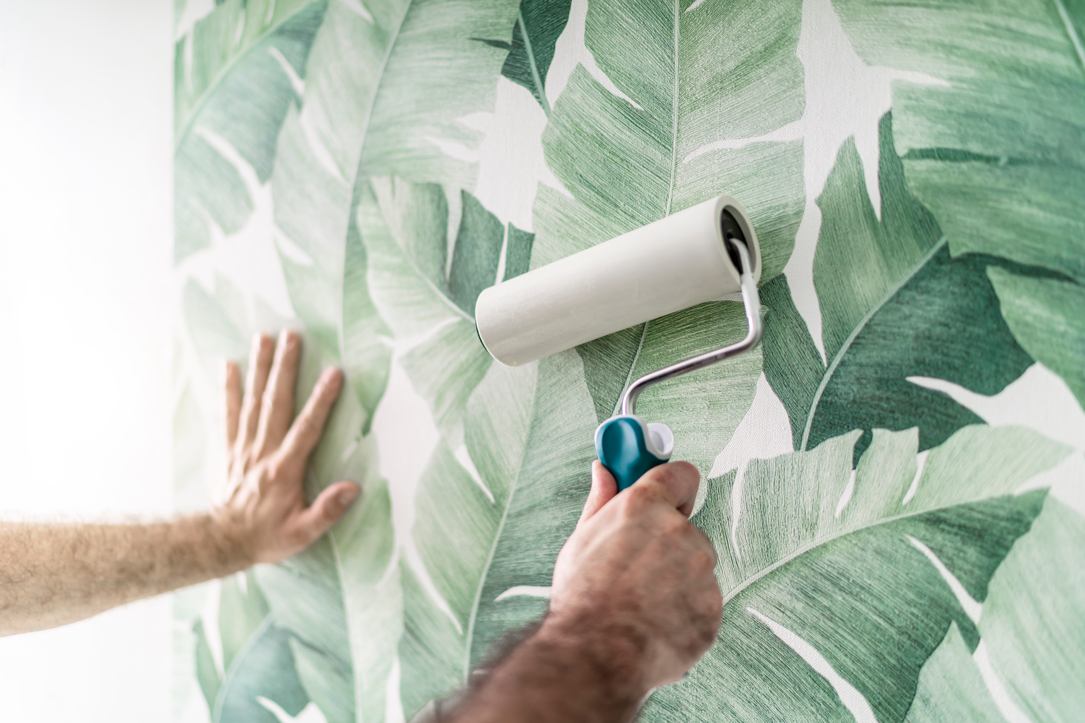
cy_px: 362
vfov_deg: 37.9
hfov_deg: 54.4
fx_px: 1055
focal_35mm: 35
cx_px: 542
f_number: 1.4
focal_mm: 35
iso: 100
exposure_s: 1/200
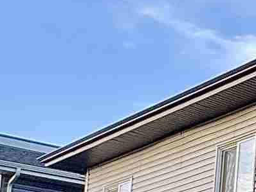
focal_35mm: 108
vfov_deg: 13.1
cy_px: 275
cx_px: 648
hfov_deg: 12.9
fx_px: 799
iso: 64
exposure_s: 1/99
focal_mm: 2.22
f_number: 2.2
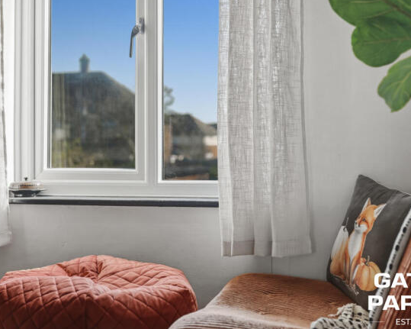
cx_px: 214
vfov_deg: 26.7
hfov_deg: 33.0
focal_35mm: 57
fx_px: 693
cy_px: 164
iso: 100
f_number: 2.8
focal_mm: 50
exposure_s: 1/200
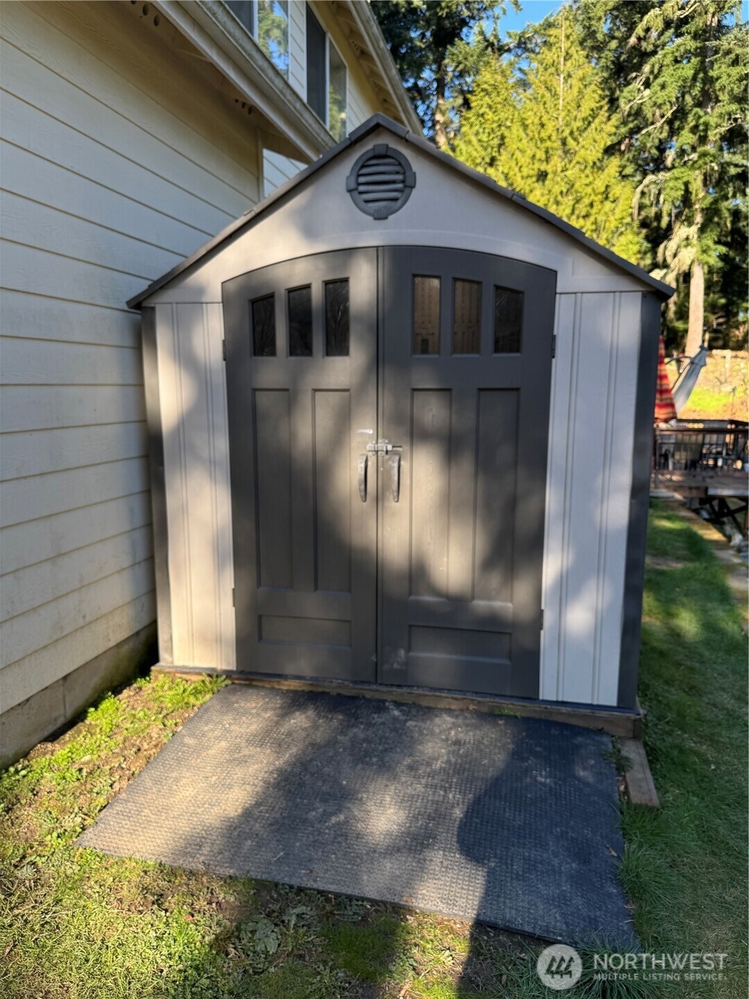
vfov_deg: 71.6
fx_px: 692
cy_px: 500
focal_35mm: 24
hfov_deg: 56.8
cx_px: 374
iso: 80
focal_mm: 6.76
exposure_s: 1/1193
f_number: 1.78
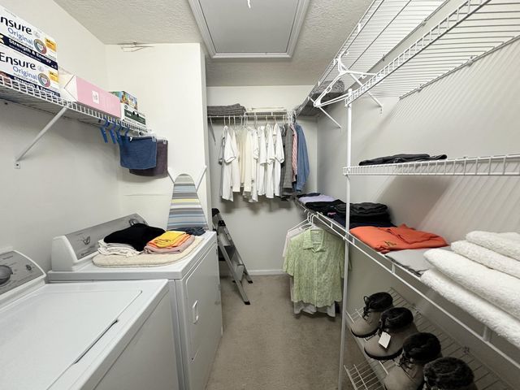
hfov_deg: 102.1
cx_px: 260
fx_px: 210
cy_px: 195
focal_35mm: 14
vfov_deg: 85.7
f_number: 2.2
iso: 200
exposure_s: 1/60
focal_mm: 2.22
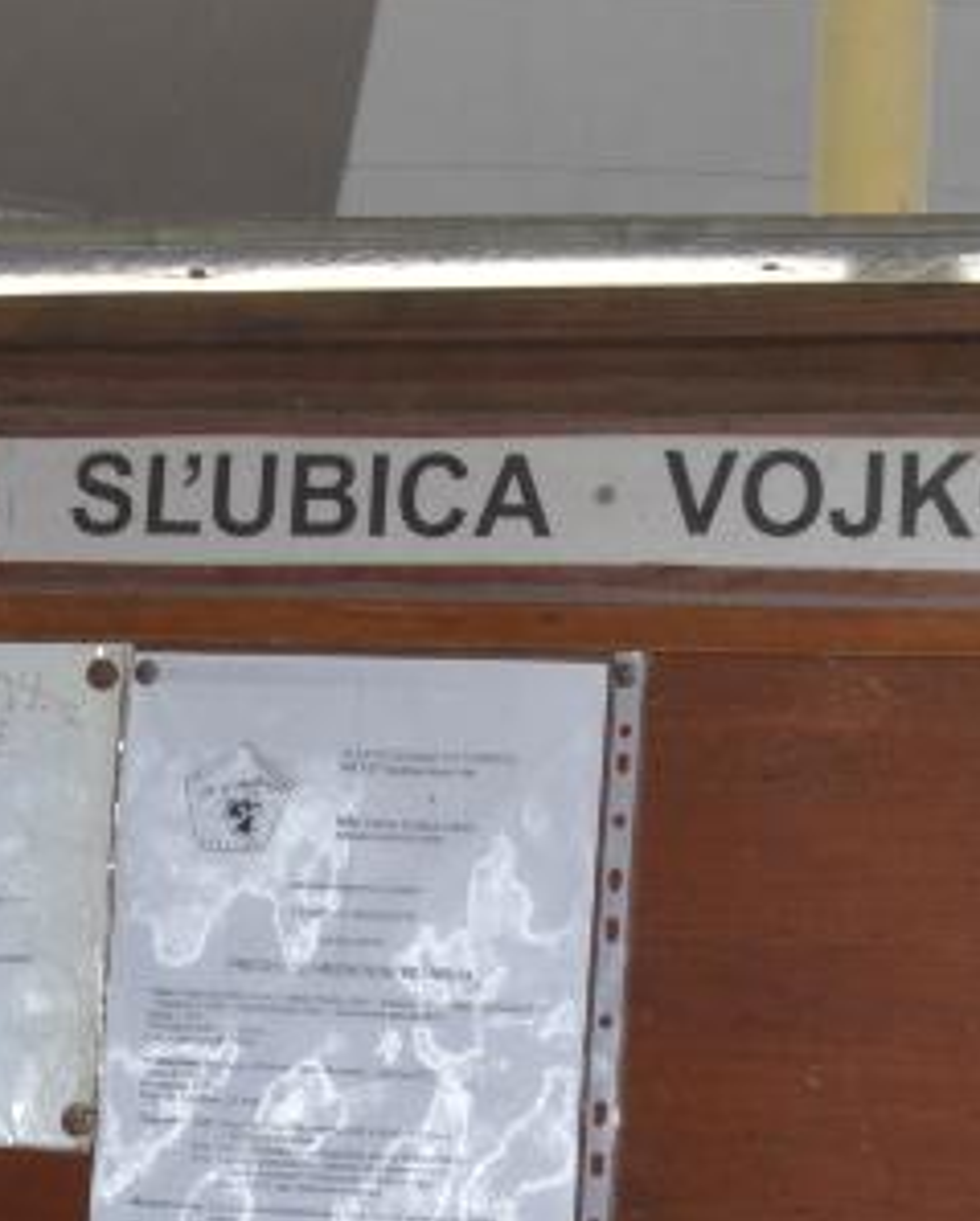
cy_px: -137
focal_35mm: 145
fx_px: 5249
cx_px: 697
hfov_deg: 10.7
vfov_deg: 13.0
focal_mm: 24
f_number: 8
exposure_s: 1/200
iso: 100
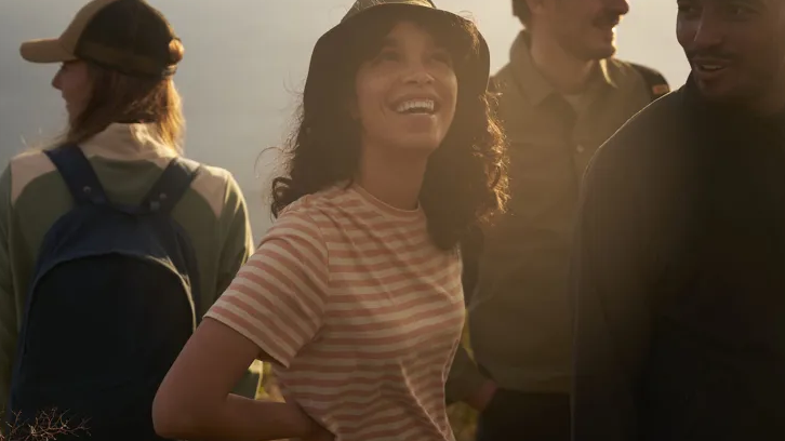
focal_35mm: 61
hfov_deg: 34.5
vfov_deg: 19.8
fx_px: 1265
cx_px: 369
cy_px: 212
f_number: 3.2
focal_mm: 52.7
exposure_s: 1/800
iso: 160
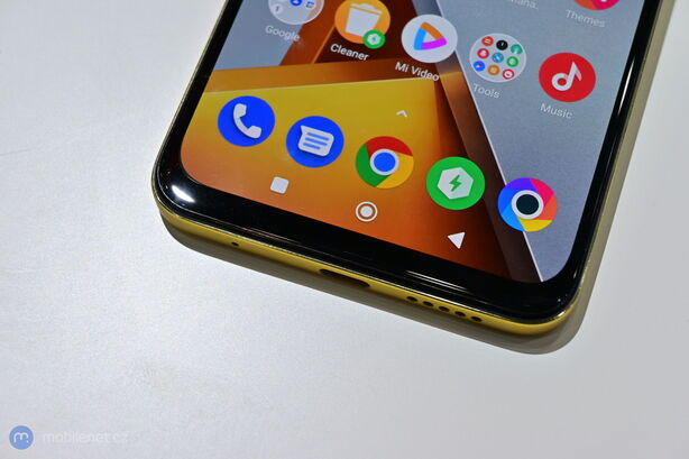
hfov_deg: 32.6
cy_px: 230
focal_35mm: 62
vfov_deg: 22.1
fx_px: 1177
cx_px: 344
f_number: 6.3
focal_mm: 41
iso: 250
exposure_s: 1/160
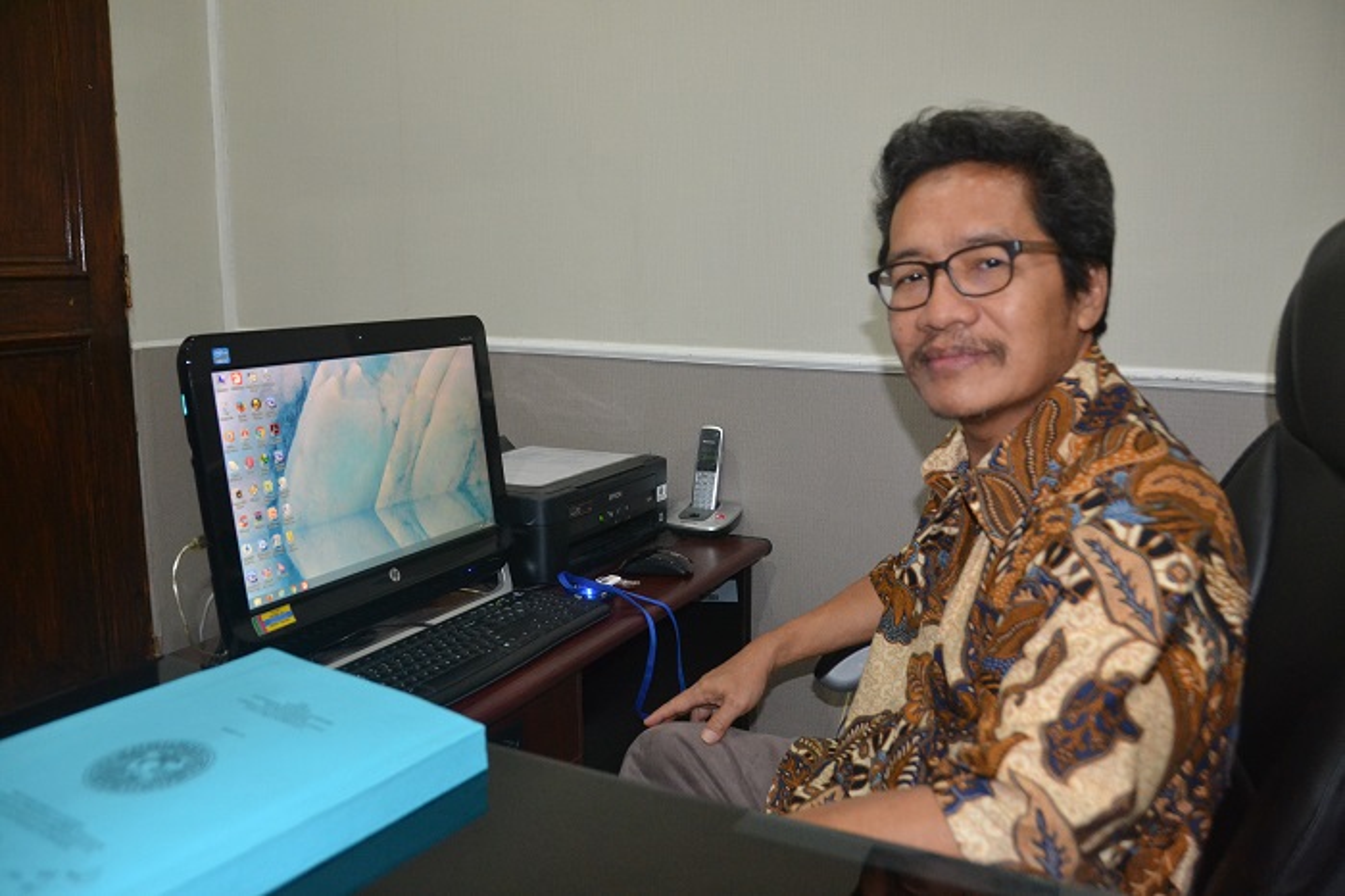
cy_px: 448
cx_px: 672
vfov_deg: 47.9
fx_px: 1008
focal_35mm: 27
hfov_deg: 67.4
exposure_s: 1/60
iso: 1800
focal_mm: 18
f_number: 3.5
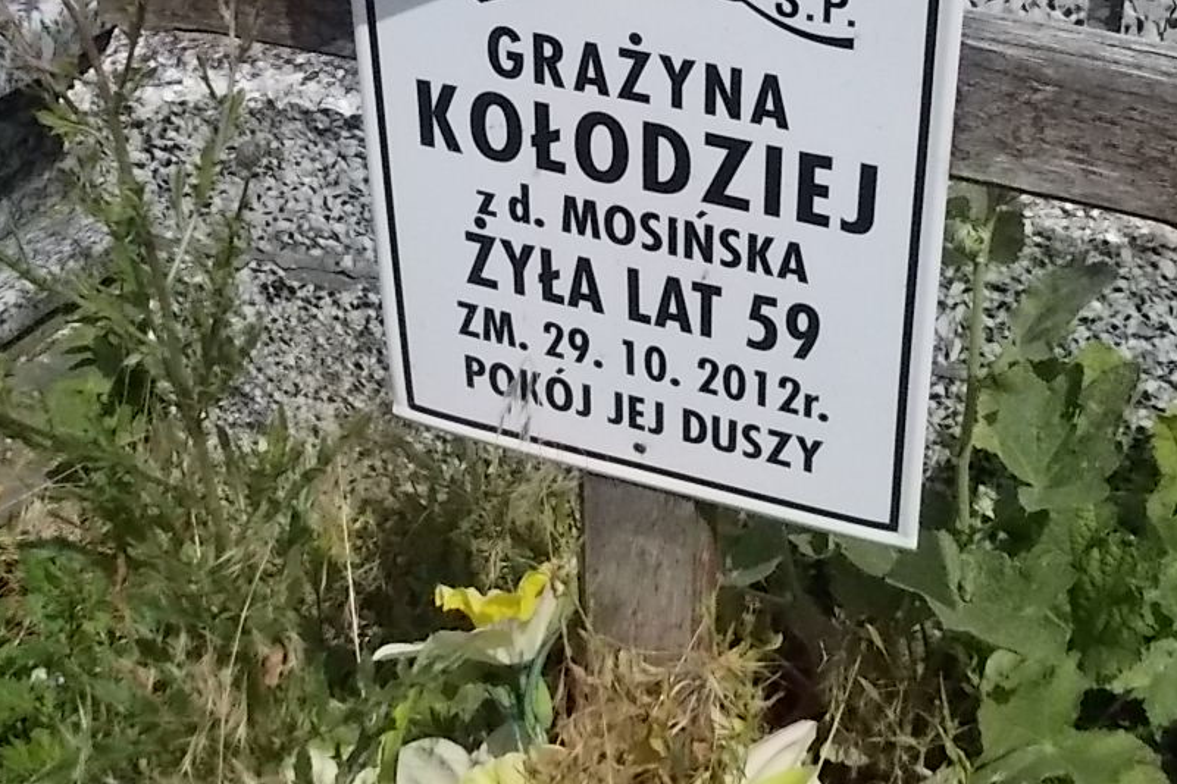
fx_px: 1765
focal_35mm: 54
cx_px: 676
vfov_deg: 24.8
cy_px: 197
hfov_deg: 36.8
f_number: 8
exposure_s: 1/1600
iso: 400
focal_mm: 4.6
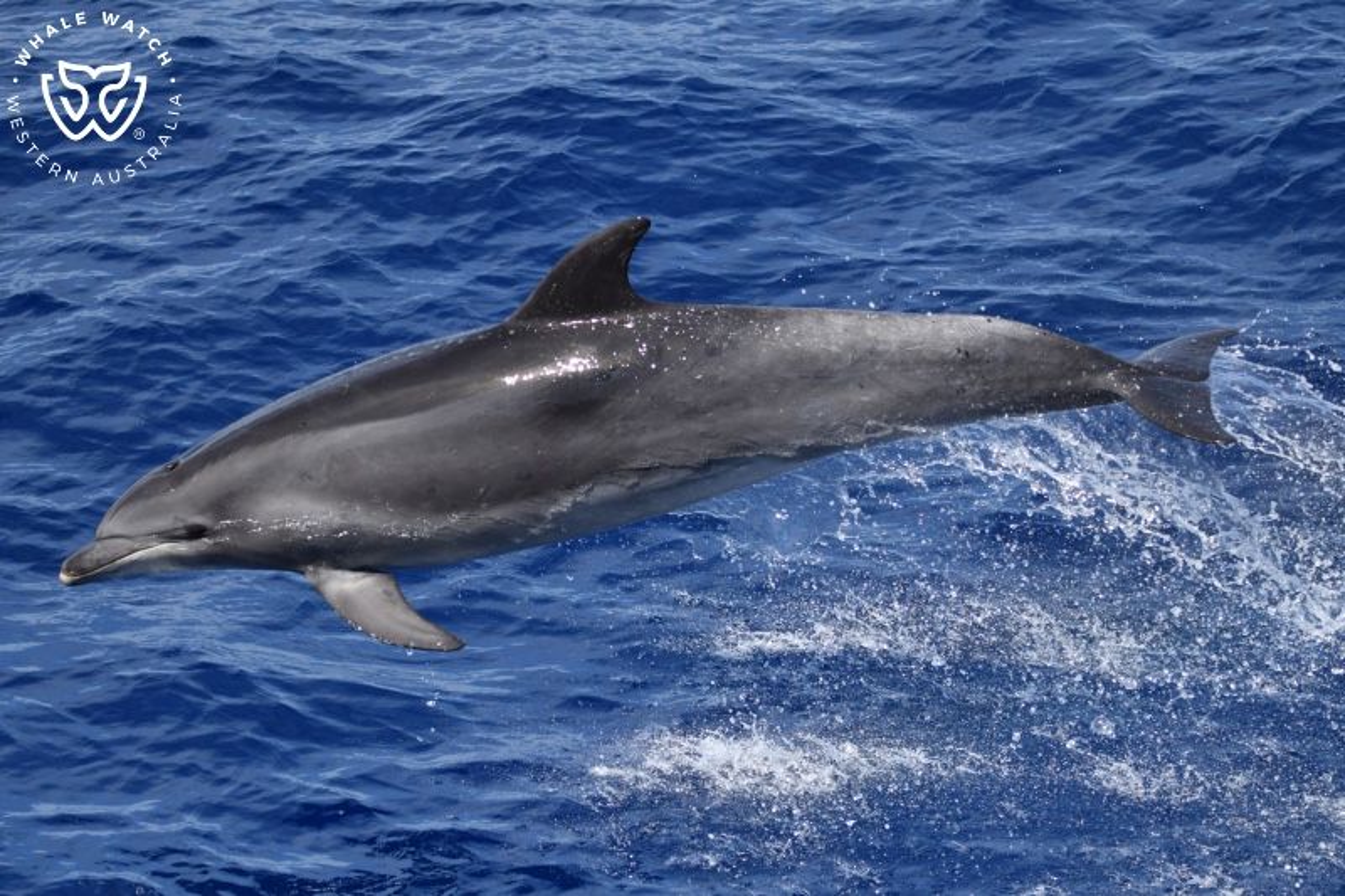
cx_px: 672
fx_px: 6910
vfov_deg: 7.4
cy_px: 448
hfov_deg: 11.1
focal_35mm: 185
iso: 1100
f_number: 5.3
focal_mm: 185
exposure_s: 1/8000
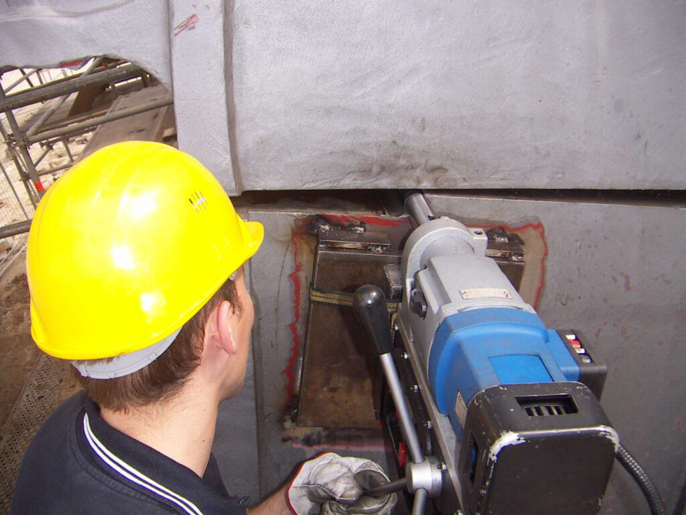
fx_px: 713
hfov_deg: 51.4
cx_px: 343
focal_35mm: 36
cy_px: 258
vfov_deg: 39.7
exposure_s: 1/500
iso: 64
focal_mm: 4.7
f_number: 2.8
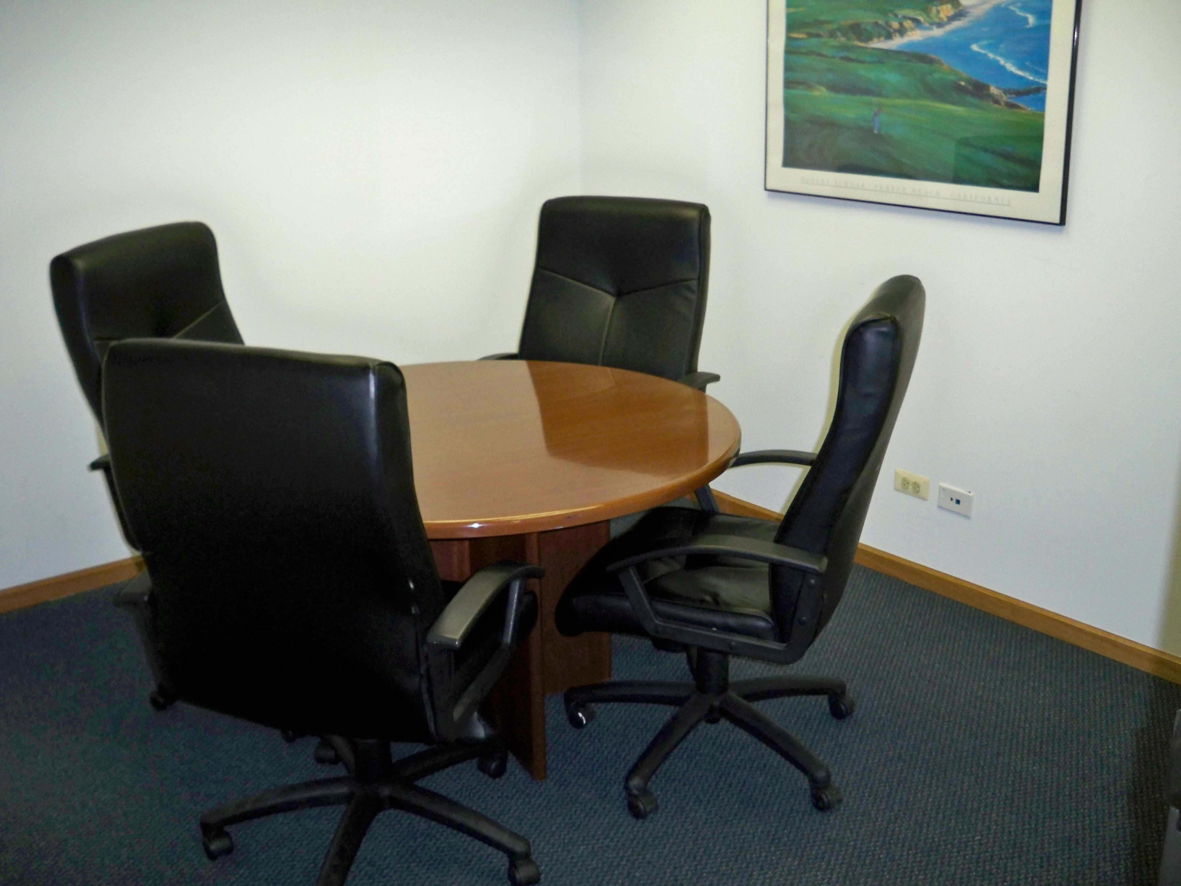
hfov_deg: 52.6
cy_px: 443
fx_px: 1194
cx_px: 590
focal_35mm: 35
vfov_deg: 40.7
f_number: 3.1
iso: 200
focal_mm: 6.3
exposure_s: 1/60
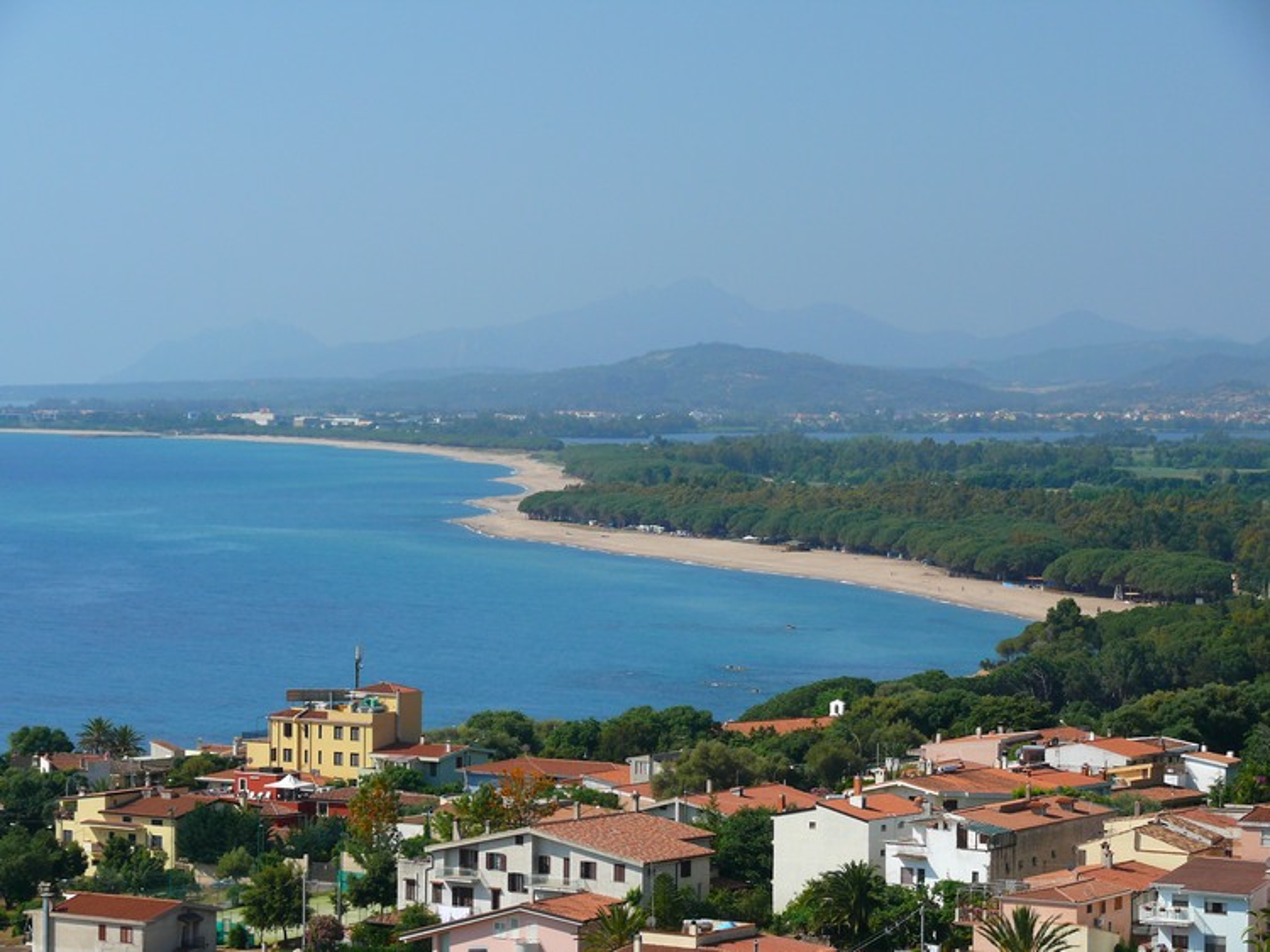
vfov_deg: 13.1
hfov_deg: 17.4
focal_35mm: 113
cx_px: 635
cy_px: 476
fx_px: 4144
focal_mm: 23.8
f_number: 5
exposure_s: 1/200
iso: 100
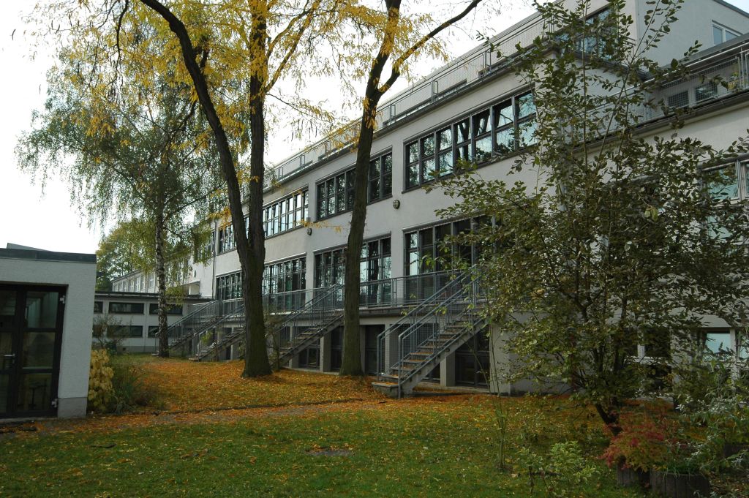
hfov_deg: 62.0
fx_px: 624
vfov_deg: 43.5
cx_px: 374
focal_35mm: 30
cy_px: 249
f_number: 10
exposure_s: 1/200
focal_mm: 20
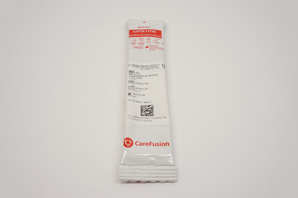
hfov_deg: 62.0
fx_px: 248
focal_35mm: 30
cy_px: 99
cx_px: 149
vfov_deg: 43.5
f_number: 6.3
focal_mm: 20
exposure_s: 1/100
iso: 400
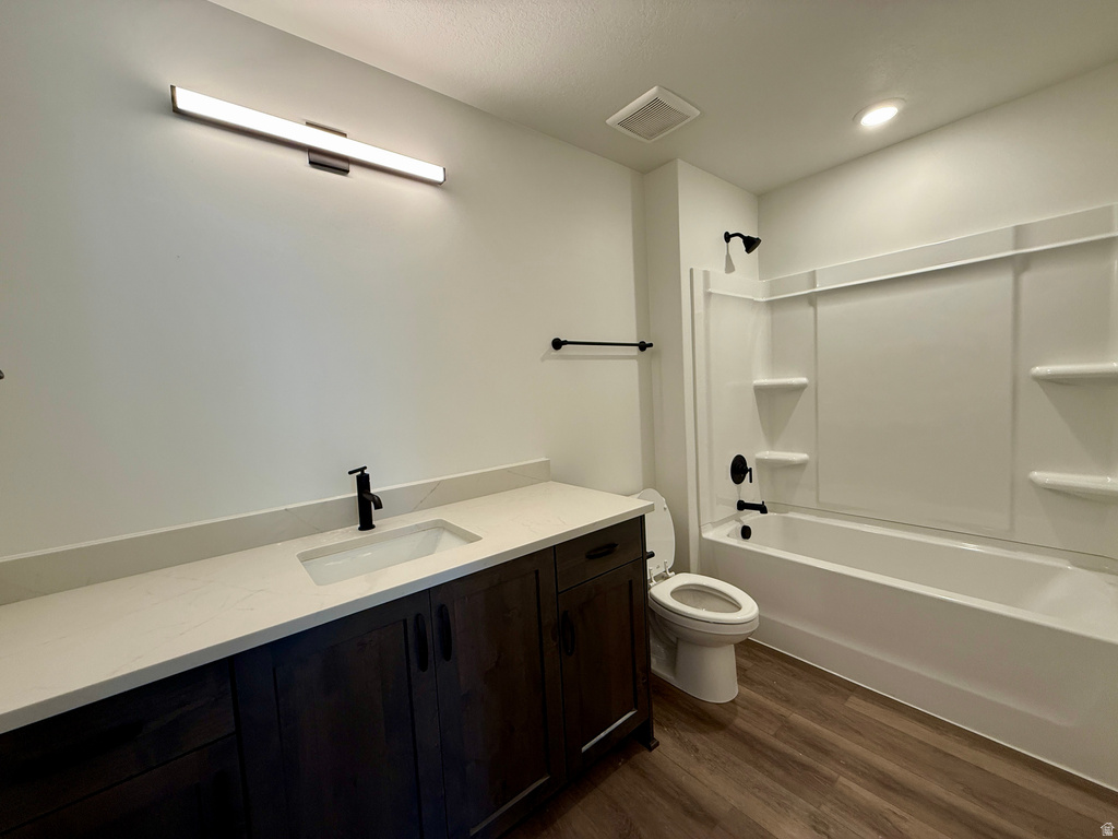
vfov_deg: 85.7
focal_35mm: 14
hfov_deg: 102.1
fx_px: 452
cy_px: 420
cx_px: 559
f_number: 2.2
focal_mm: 2.22
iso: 125
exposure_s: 1/120
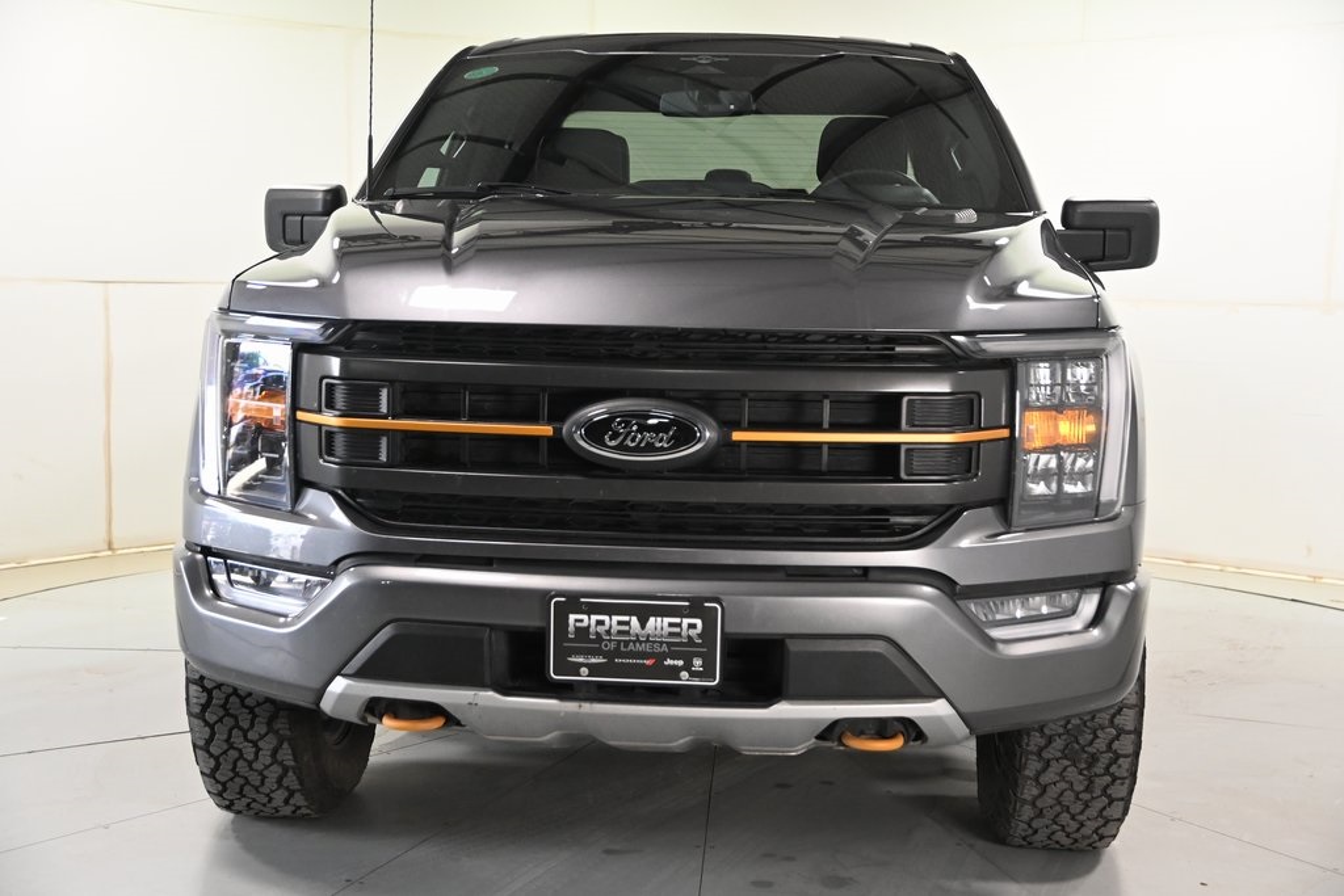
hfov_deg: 38.9
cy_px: 448
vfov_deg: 26.5
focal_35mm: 51
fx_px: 1904
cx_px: 672
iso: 2500
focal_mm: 34
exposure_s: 1/800
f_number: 3.3
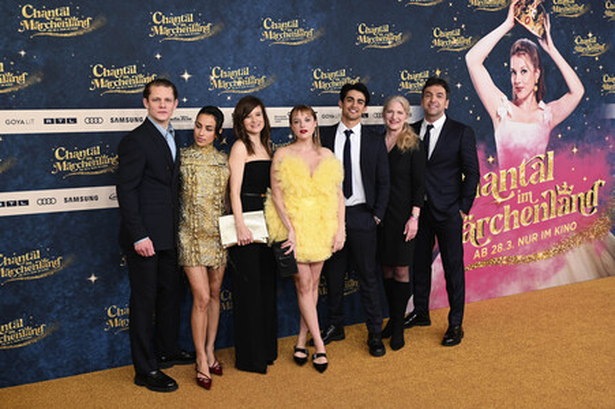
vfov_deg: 35.9
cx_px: 308
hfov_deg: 51.9
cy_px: 204
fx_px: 632
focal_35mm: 37
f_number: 2.8
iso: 250
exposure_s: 1/160
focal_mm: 37
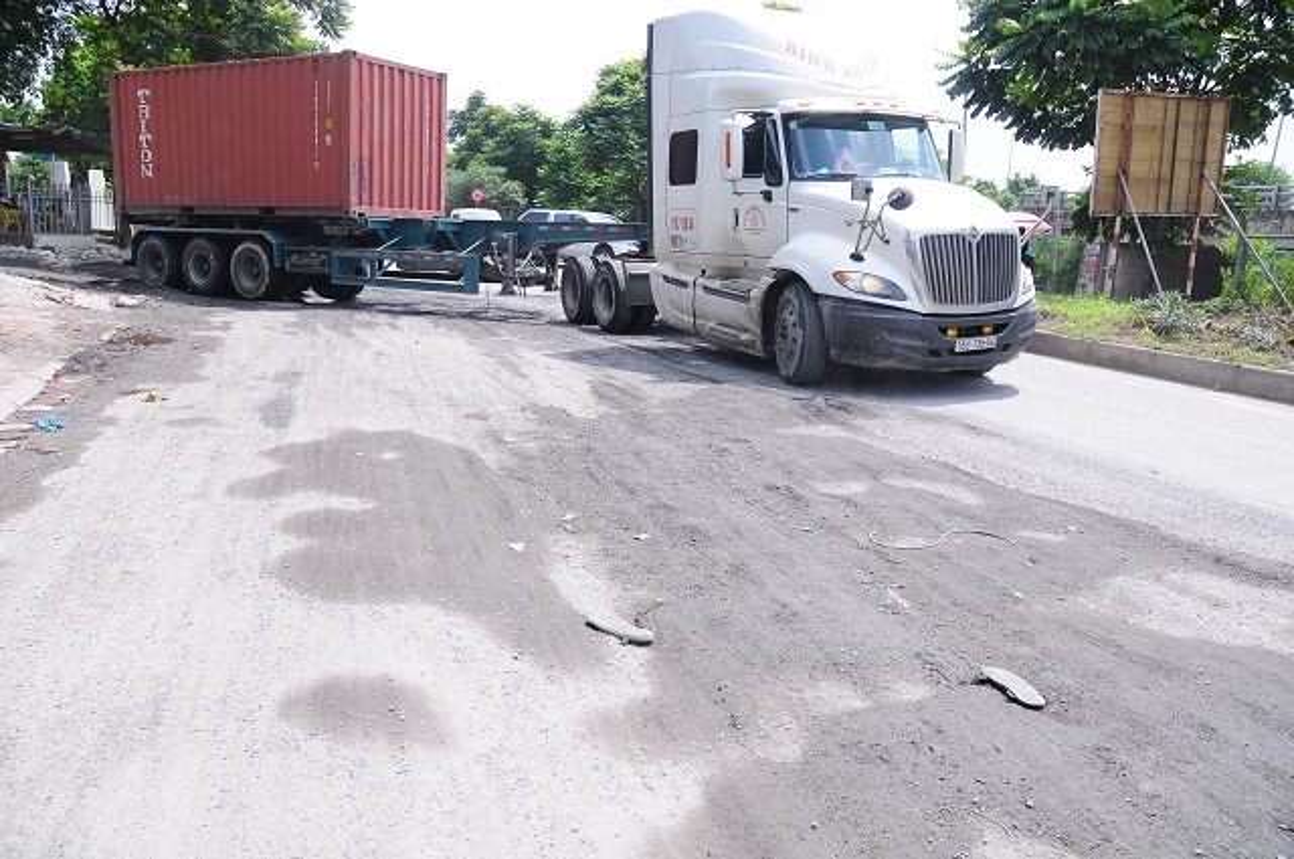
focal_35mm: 27
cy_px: 430
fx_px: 969
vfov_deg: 47.8
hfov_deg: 67.4
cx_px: 647
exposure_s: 1/800
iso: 320
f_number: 5
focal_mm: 18
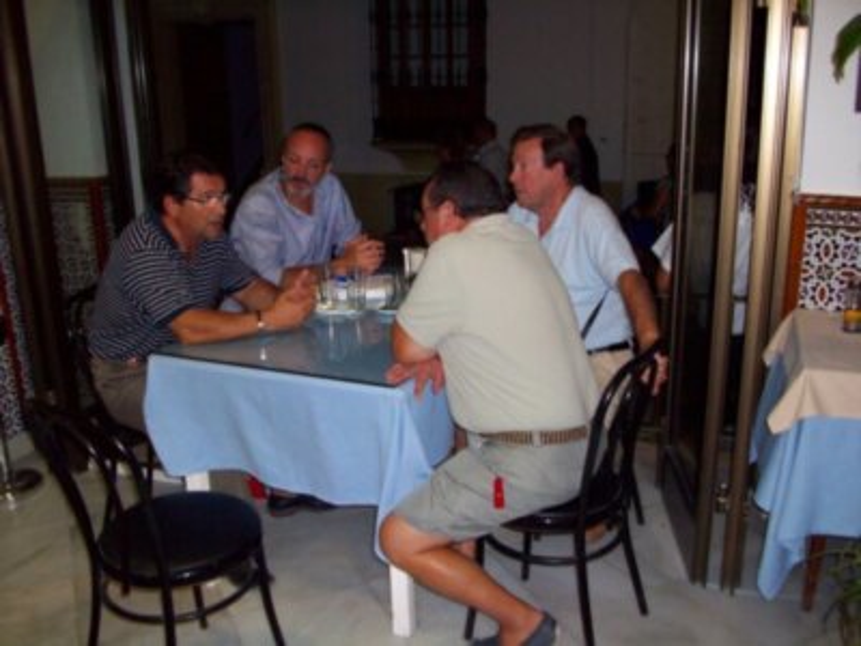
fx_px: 846
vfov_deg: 41.8
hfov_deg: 54.0
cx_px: 430
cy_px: 323
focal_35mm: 34
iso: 160
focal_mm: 5.7
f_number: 2.8
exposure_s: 1/60
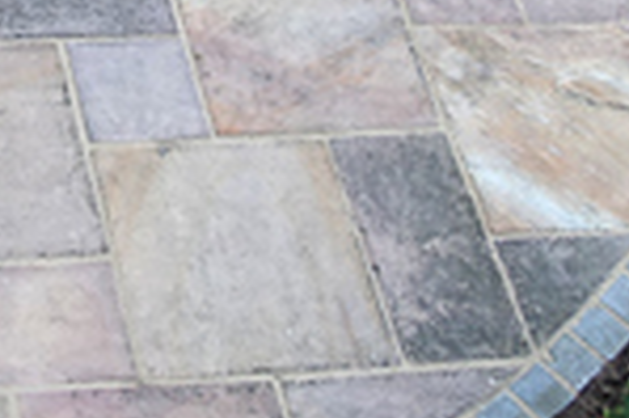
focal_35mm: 117
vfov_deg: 11.1
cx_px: -426
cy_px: -264
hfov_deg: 15.5
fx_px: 2042
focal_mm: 8.8
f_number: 2.8
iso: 125
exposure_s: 1/50
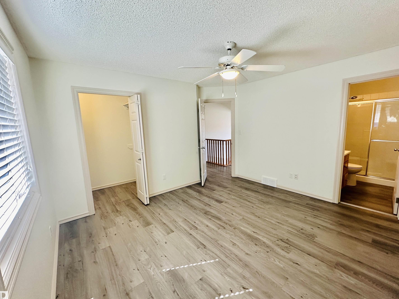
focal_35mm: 15
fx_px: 173
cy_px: 150
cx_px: 208
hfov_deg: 98.1
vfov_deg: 81.7
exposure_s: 1/120
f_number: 2.2
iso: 200
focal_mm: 2.22
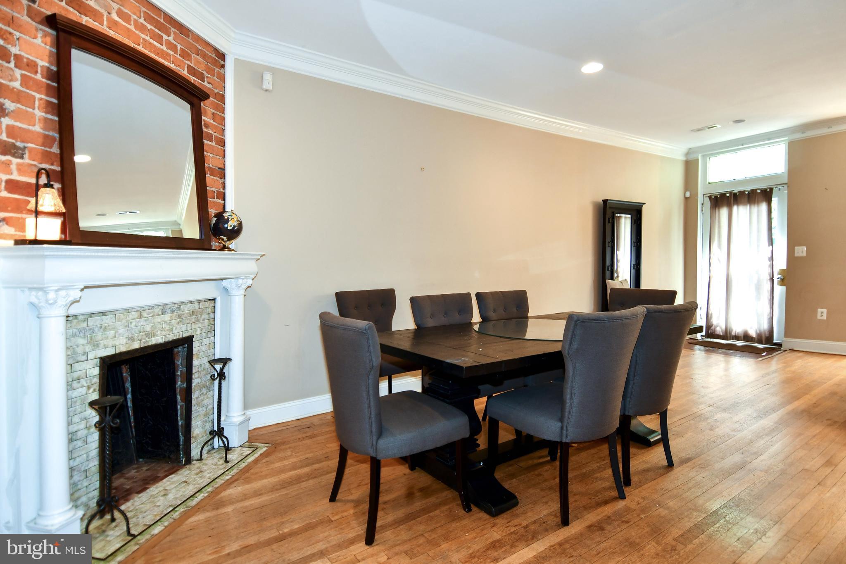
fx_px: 423
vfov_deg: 67.4
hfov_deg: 90.0
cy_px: 282
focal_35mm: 18
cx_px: 423
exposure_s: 1/60
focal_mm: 12
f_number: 4
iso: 500
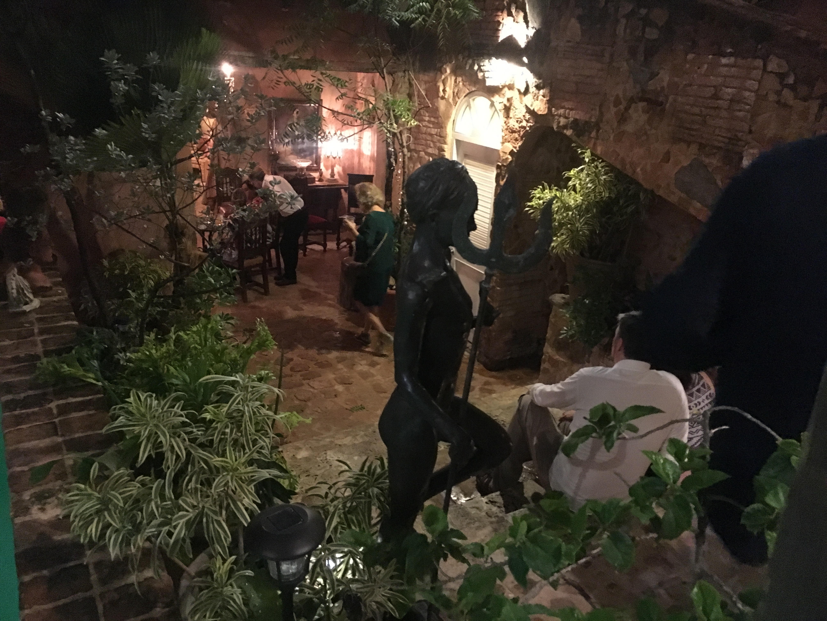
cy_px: 310
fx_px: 693
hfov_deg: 61.7
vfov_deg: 48.2
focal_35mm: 29
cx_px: 414
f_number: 2.2
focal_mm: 4.15
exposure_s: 1/15
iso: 1000
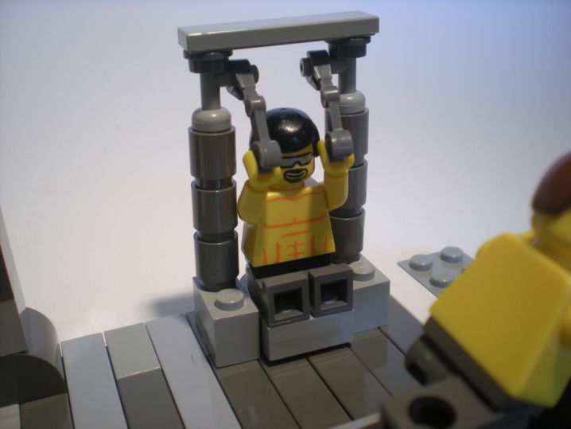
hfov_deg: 49.0
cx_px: 286
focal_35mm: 38
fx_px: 627
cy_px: 214
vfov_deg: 37.7
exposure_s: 1/59.7
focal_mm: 6.3
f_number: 3.1
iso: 99
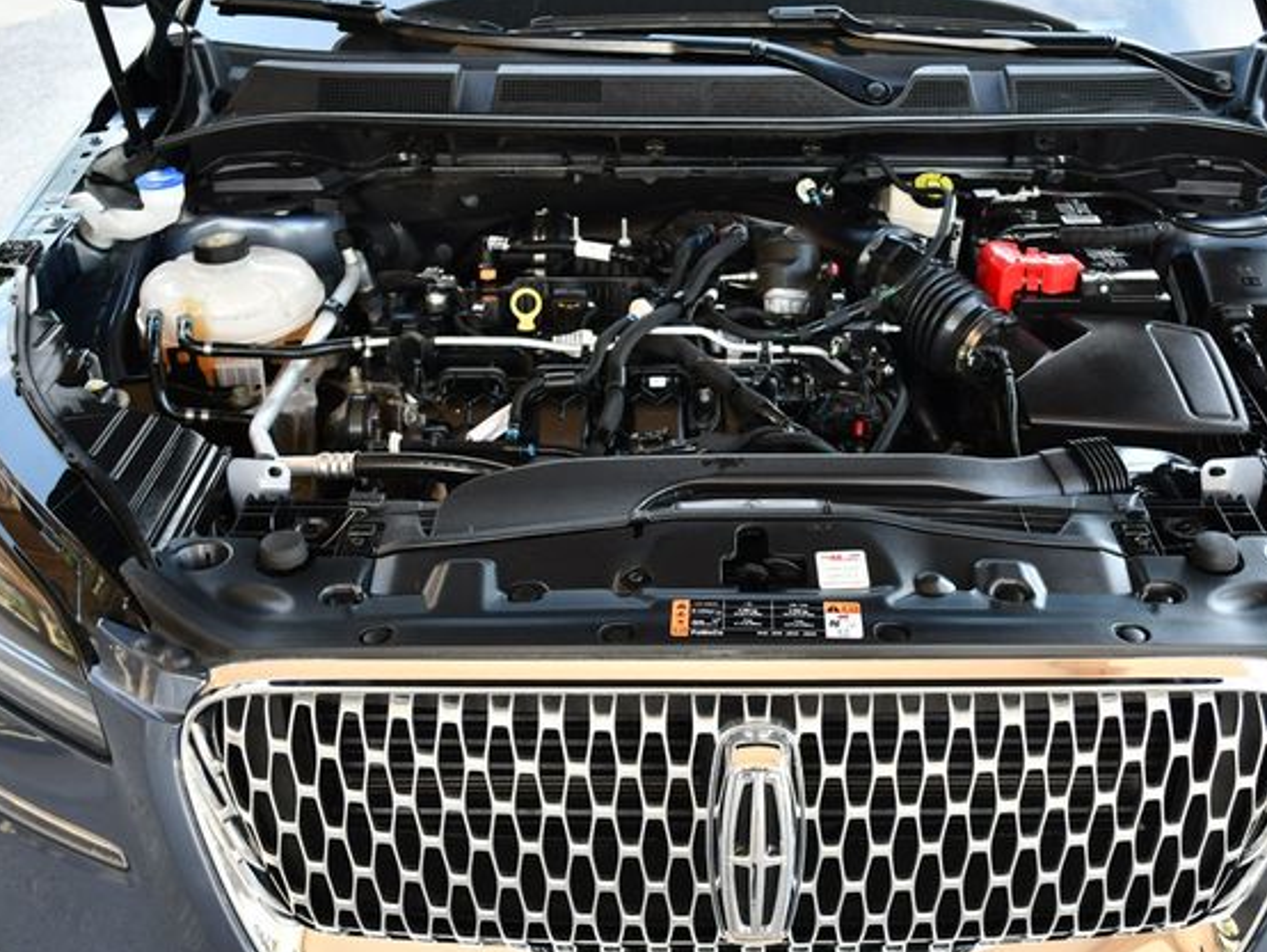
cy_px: 481
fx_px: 1465
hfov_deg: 46.7
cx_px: 714
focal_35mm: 40
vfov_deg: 36.0
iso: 640
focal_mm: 18
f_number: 3.5
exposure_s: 1/250
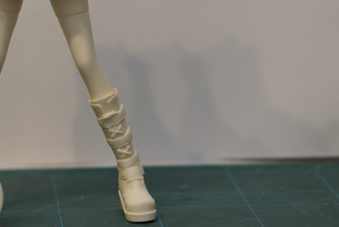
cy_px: -13
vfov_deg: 7.9
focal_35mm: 172
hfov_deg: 11.9
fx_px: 1621
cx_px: 32
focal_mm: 50
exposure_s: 1/60
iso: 100
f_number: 2.2
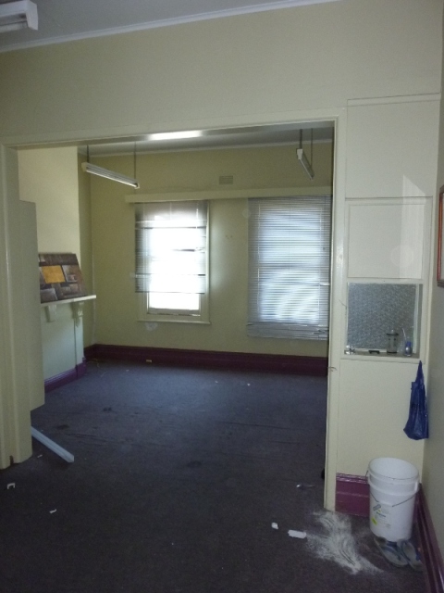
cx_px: 222
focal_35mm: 25
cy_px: 296
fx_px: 428
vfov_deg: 69.4
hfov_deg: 54.9
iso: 320
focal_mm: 4.5
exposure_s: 1/30
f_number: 3.3
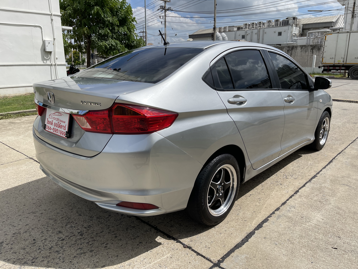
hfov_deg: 69.4
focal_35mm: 25
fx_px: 259
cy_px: 134
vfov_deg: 54.9
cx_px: 179
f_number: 1.6
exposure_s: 1/5917
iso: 32
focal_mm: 5.1
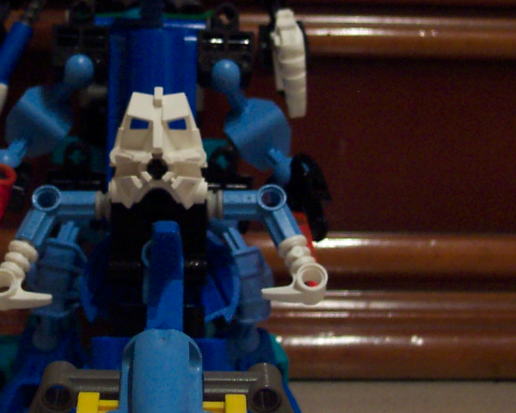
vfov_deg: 17.5
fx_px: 1328
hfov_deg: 21.9
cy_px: 93
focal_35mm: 87
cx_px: 174
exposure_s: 1/8
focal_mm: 8
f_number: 2.8
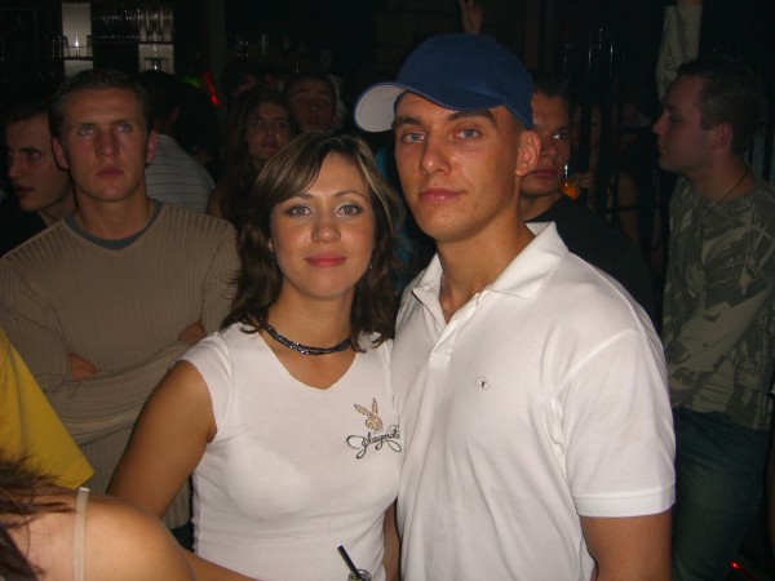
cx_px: 388
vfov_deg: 37.7
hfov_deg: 49.0
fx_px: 851
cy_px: 290
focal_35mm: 38
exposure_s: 1/60
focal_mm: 7.9
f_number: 2.8
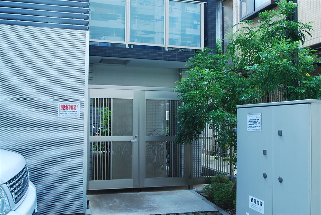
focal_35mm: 36
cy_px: 108
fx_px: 321
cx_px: 160
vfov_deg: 37.0
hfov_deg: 53.1
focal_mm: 24
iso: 100
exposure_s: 1/25
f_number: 9
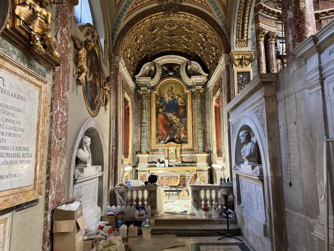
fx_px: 232
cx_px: 167
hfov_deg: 71.6
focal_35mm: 24
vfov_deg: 56.8
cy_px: 126
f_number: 1.78
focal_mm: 6.76
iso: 400
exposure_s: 1/50
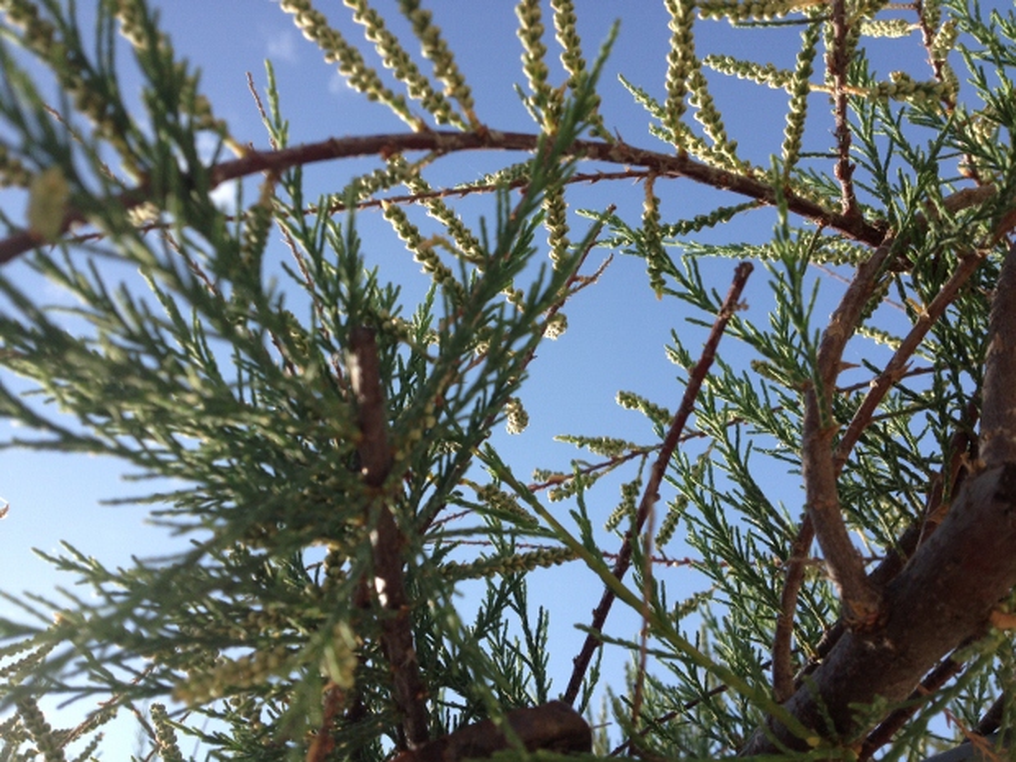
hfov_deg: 52.6
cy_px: 381
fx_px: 1027
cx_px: 508
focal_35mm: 35
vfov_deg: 40.7
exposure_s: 1/1227
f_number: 2.4
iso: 64
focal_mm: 4.28
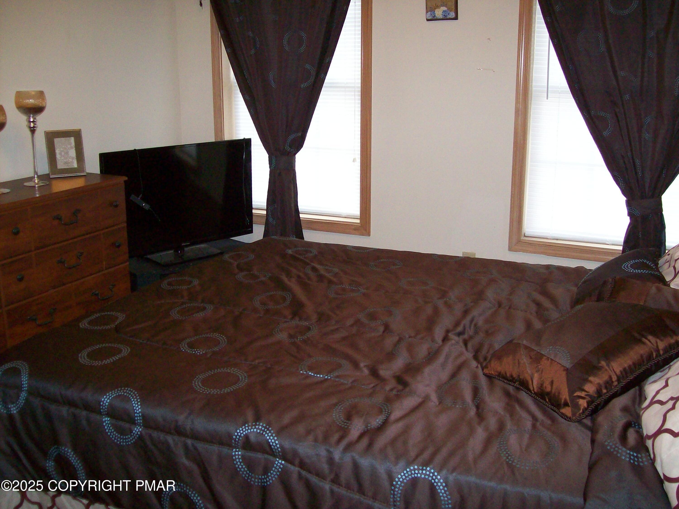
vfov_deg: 39.7
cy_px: 254
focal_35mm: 36
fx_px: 706
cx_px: 340
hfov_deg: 51.4
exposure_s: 1/64
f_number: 2.7
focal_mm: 6
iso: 200
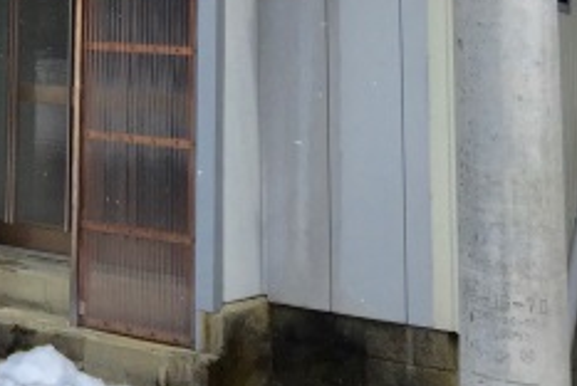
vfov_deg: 13.9
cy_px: -208
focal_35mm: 92
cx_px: -220
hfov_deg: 19.9
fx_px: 1476
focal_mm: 4.15
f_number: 2.2
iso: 32
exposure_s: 1/2198
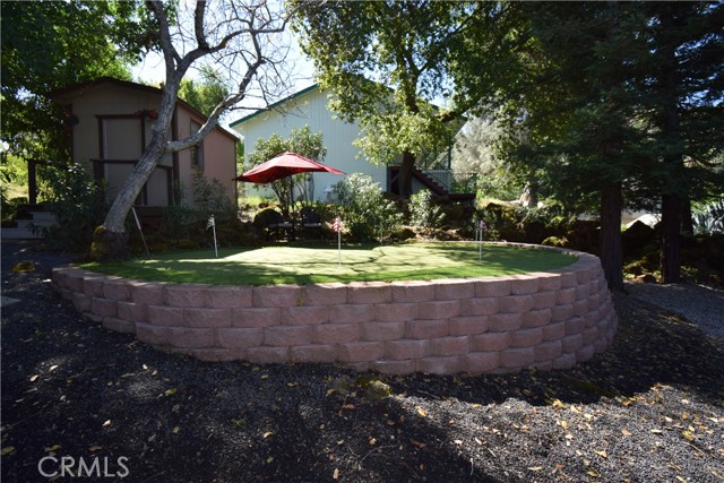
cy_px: 242
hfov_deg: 100.4
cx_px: 362
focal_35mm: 15
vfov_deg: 77.4
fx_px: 302
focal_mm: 10
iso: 100
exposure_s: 1/125
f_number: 5.6
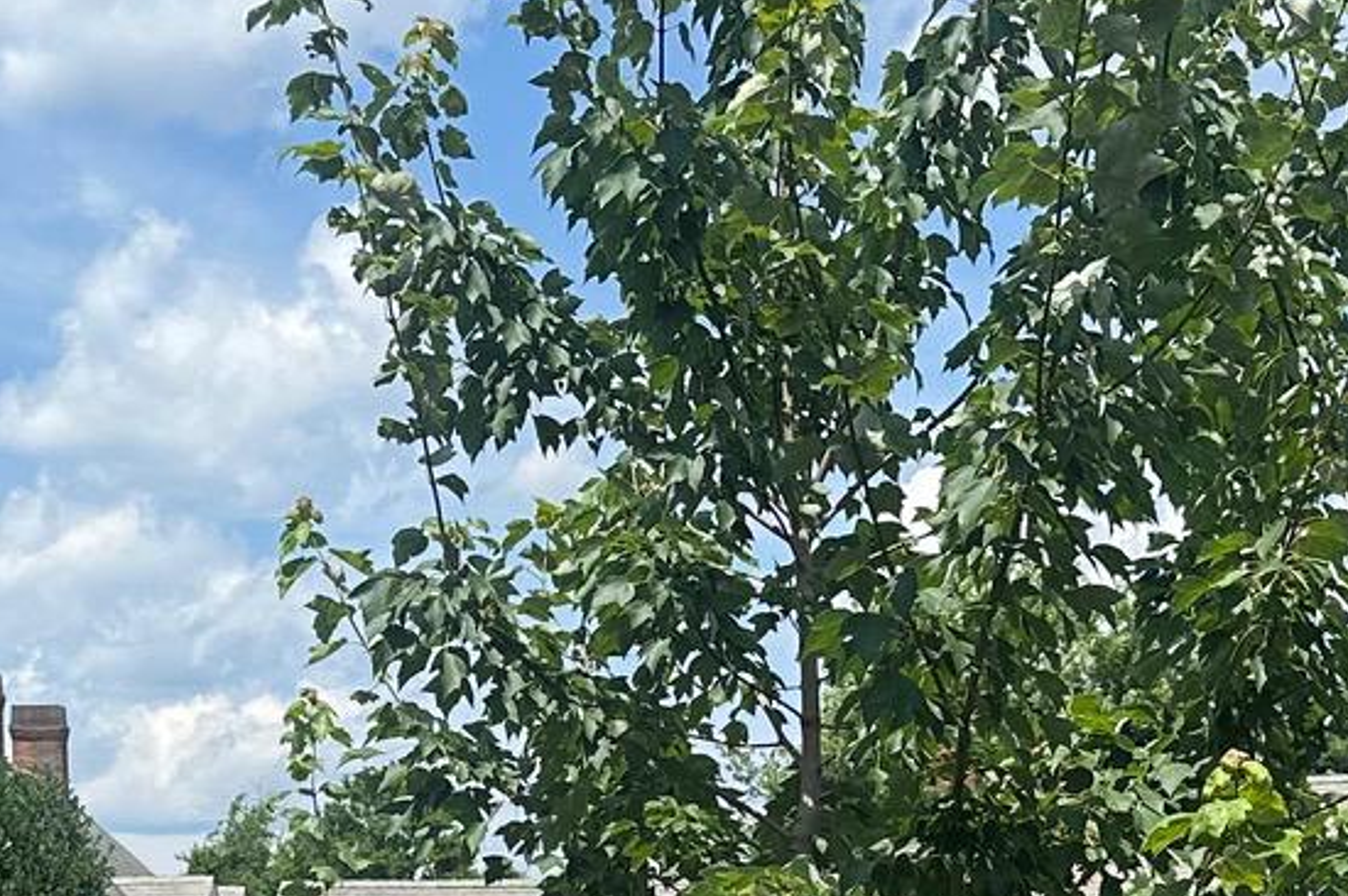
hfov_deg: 21.8
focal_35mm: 93
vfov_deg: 13.6
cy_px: 1422
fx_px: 3480
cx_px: 468
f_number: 1.78
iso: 80
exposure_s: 1/2967
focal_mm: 6.86
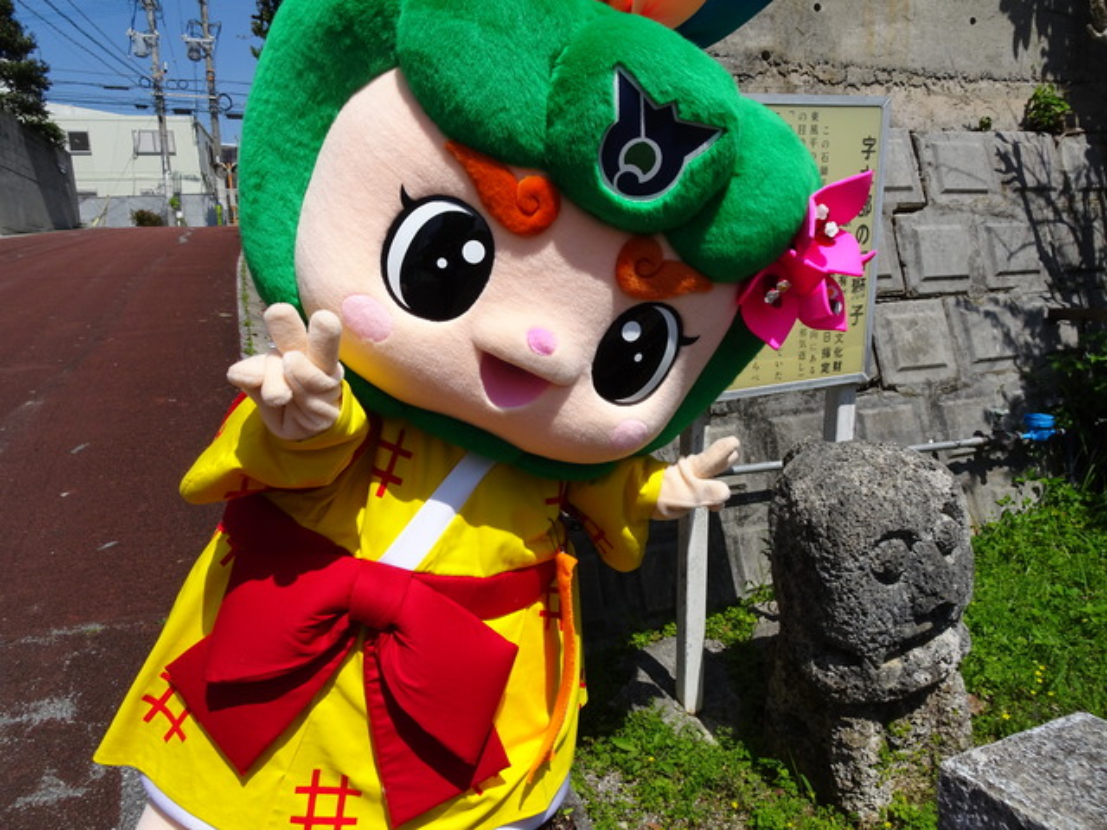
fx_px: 768
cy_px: 415
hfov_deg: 71.6
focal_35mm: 24
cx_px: 554
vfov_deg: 56.8
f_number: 3.5
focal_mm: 4.1
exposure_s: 1/1600
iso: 80
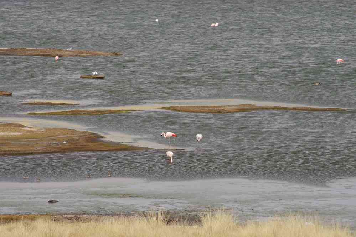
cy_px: 118
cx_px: 178
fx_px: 4450
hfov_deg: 4.6
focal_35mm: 450
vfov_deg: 3.1
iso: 400
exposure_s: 1/320
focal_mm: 300
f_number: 9
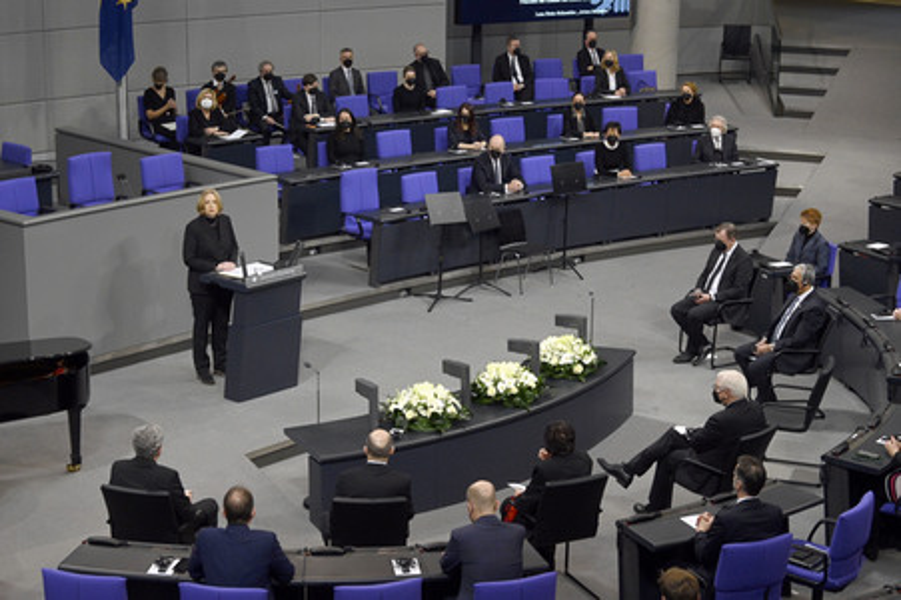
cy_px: 300
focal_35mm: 70
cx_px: 450
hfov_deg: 28.9
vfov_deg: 19.4
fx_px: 1751
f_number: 5
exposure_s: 1/400
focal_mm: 70
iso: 5000
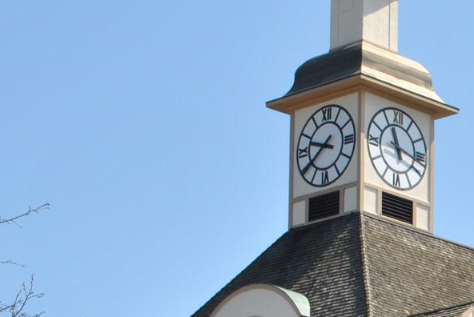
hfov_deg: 10.9
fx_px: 2395
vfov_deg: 7.4
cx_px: 721
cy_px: 510
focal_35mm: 182
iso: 100
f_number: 10
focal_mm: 35
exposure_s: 1/200
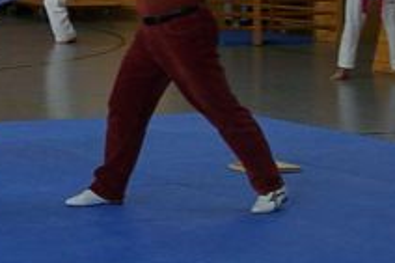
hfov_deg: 11.3
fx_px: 1962
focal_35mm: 179
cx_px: -88
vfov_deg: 7.6
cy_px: 30
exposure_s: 1/160
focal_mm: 11.8
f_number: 3.6
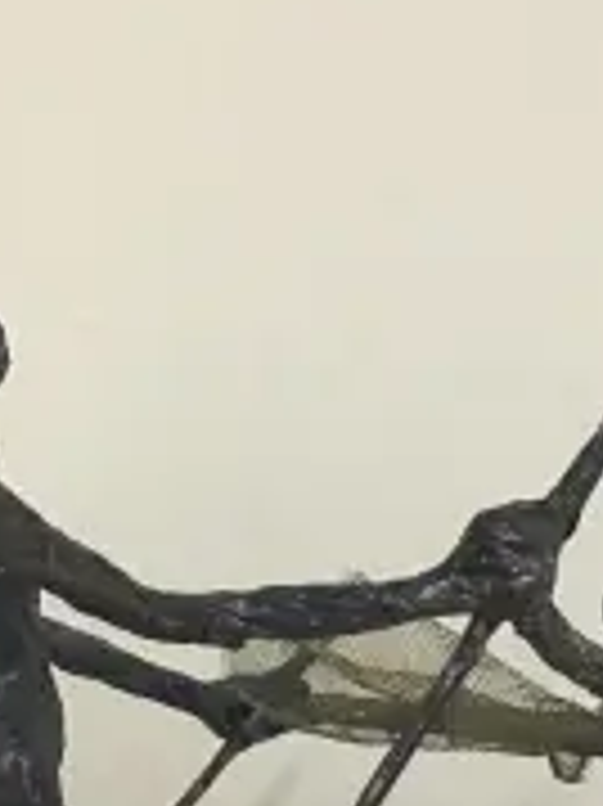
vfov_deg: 23.7
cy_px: 662
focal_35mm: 81
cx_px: 290
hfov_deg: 18.2
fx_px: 1884
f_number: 2.2
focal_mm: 4.15
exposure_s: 1/10
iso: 80
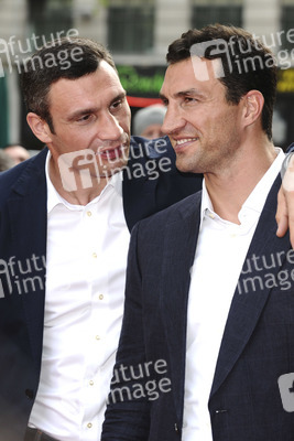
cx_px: 147
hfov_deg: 9.9
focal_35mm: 138
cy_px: 220
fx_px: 1689
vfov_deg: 14.9
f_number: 5
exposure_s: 1/250
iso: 320
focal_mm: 92
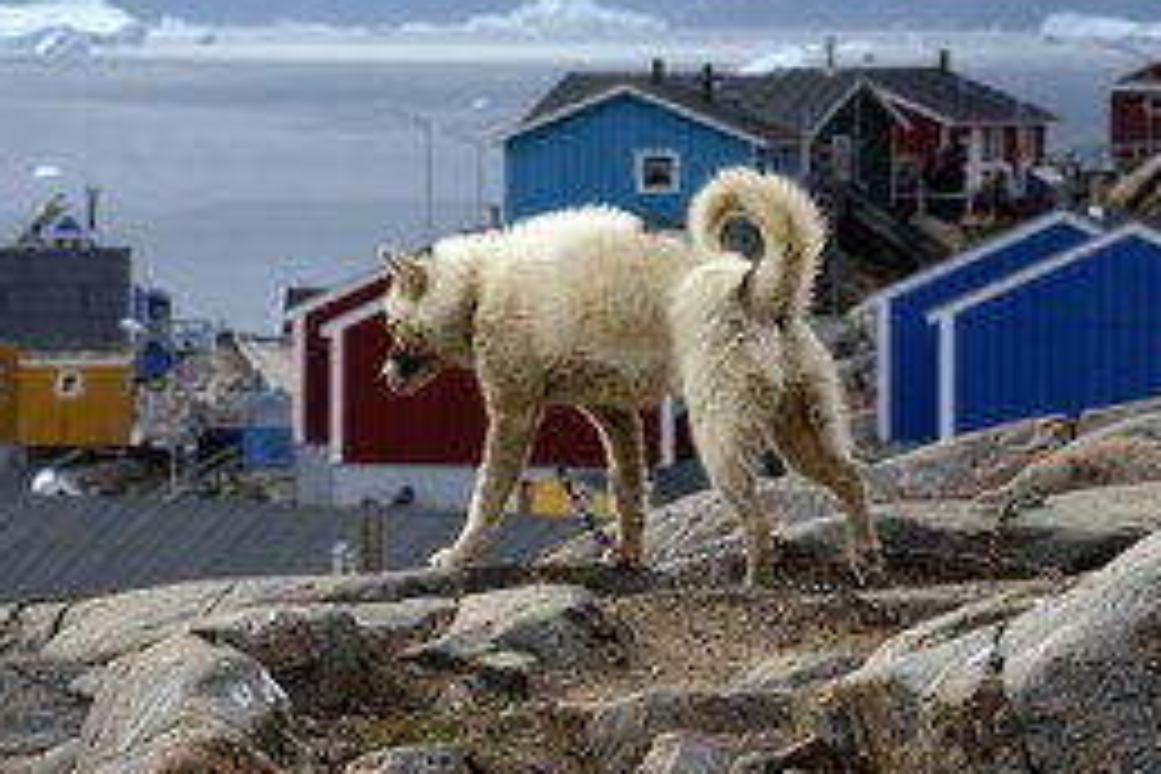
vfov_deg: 5.5
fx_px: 8126
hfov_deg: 8.2
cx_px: 274
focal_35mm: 252
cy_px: 238
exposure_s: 1/400
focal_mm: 155
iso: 400
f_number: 10
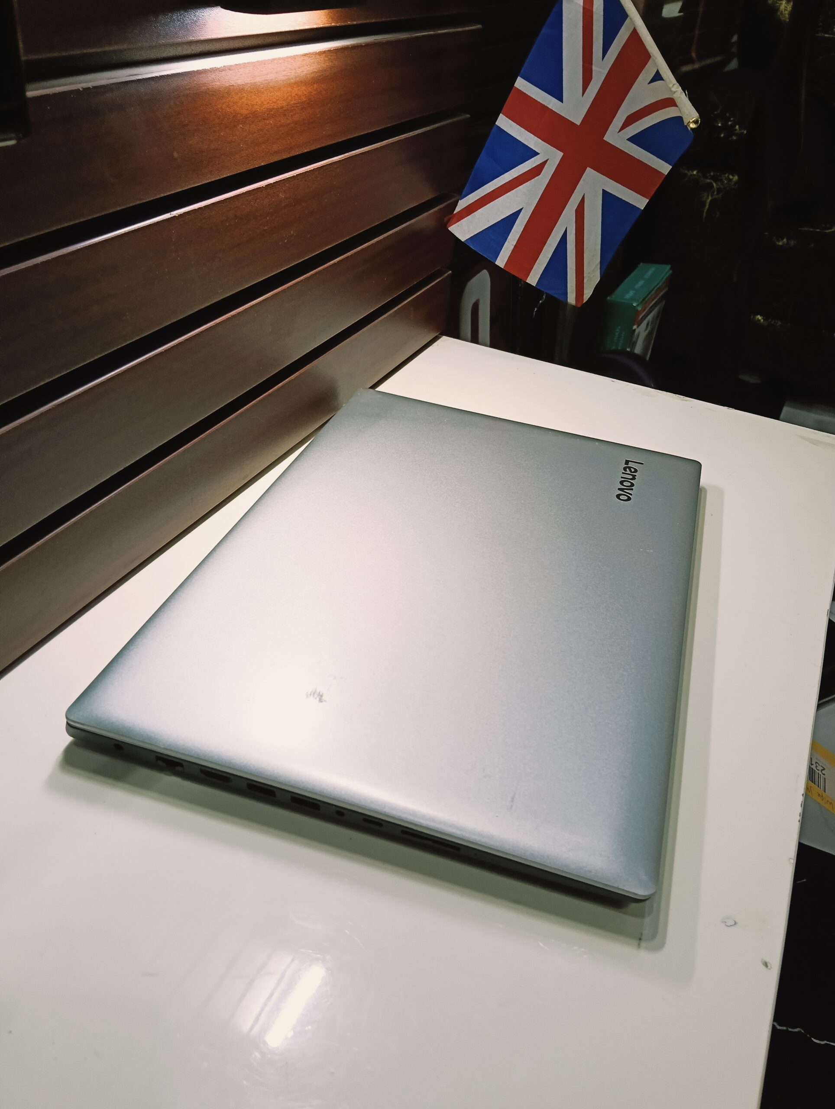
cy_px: 554
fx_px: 866
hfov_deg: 51.5
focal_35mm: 27
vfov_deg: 65.2
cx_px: 418
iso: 160
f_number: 1.8
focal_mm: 3.98
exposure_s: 1/33.3
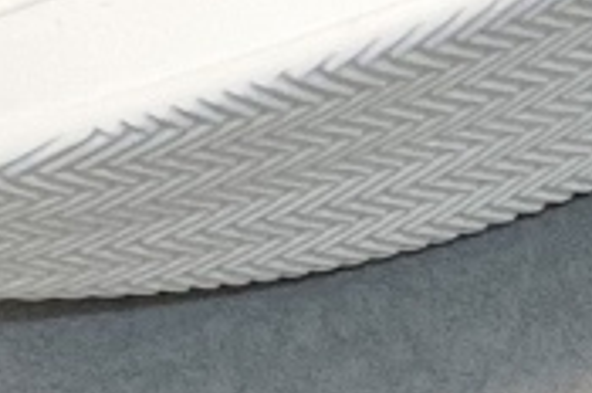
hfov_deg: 4.6
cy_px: -830
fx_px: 7321
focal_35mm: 446
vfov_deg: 3.0
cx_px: 453
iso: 100
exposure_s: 1/100
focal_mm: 6
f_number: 2
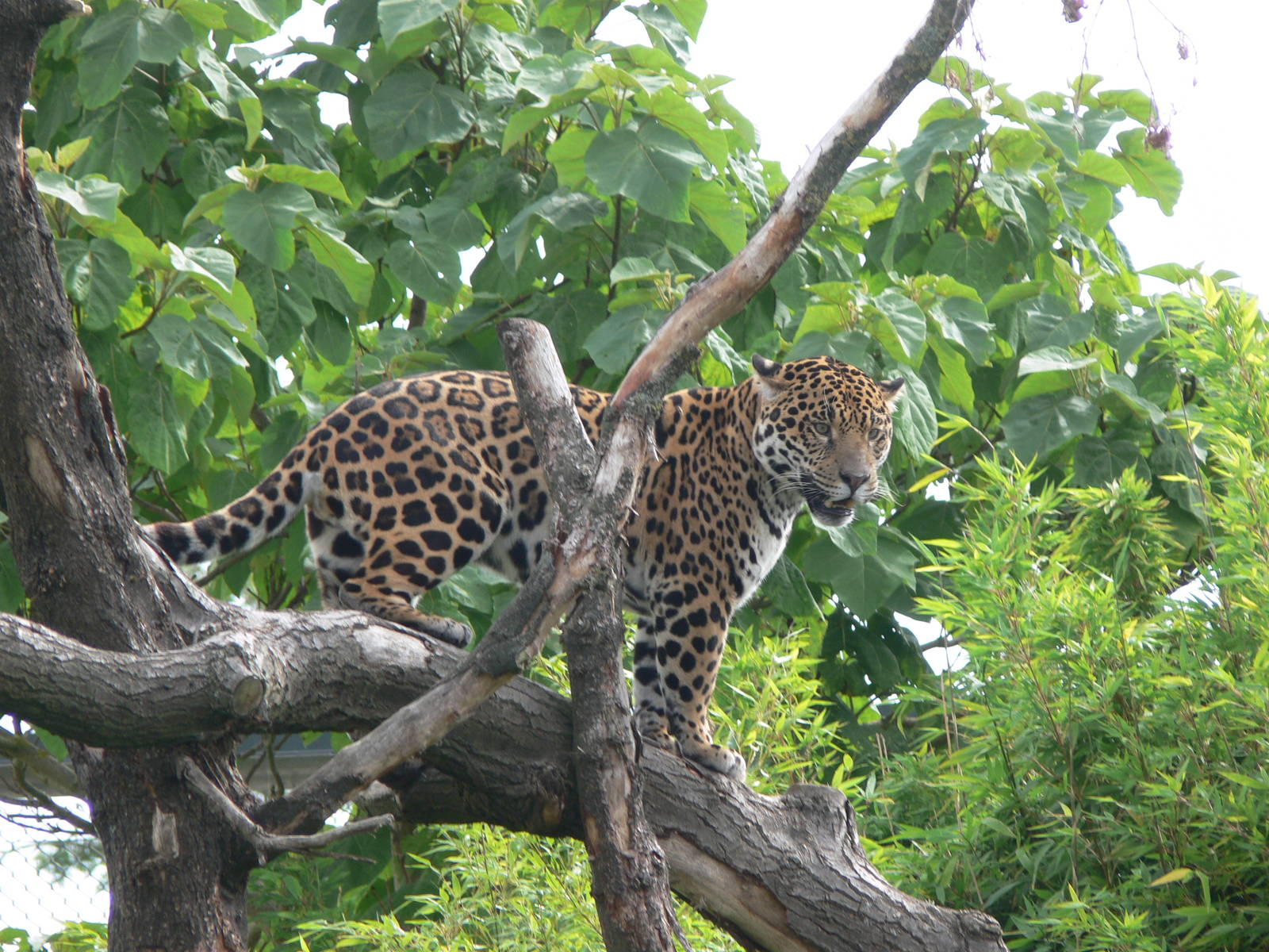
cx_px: 634
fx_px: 15397
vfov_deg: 3.5
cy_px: 476
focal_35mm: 420
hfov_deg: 4.7
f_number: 5.6
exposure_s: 1/125
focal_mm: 88.8
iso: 80
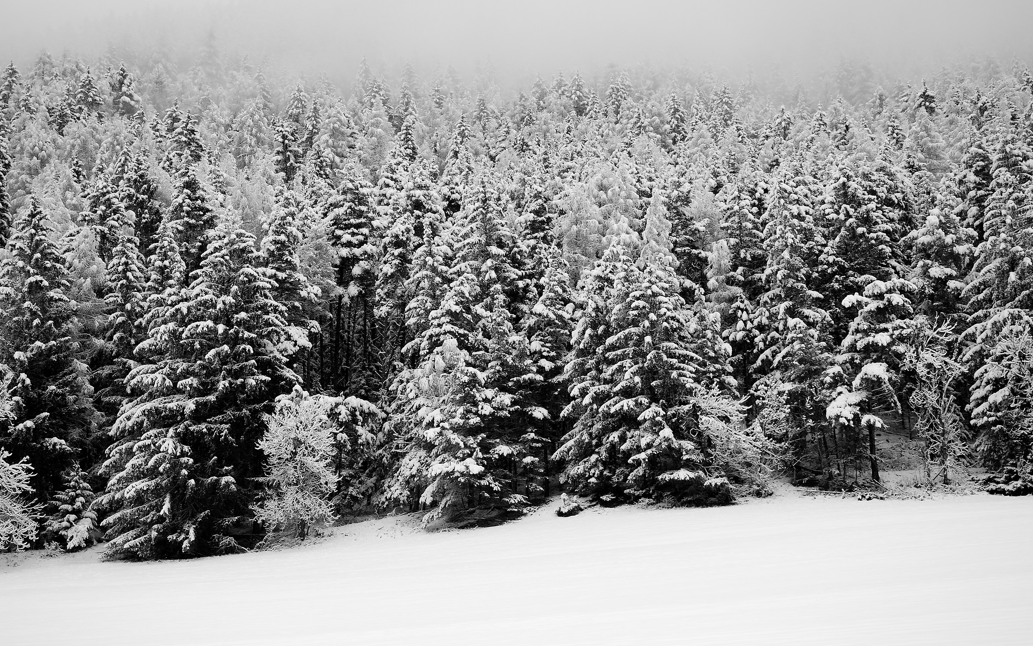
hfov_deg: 27.9
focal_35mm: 74
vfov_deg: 17.6
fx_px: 2083
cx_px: 516
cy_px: 301
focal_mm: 48
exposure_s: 1/160
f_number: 6.3
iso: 100
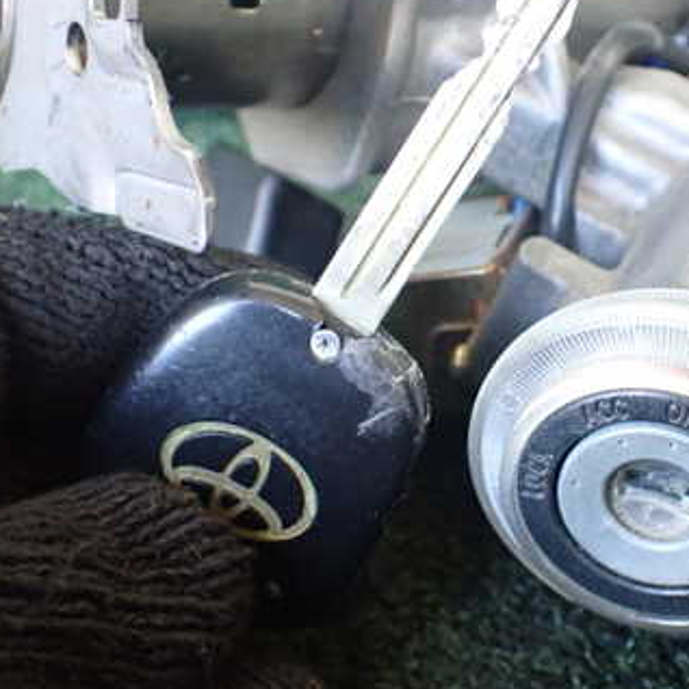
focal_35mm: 50
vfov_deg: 34.0
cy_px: 336
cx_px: 522
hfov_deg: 33.3
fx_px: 1126
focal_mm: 5.4
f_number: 2.3
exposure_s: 1/60
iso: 800
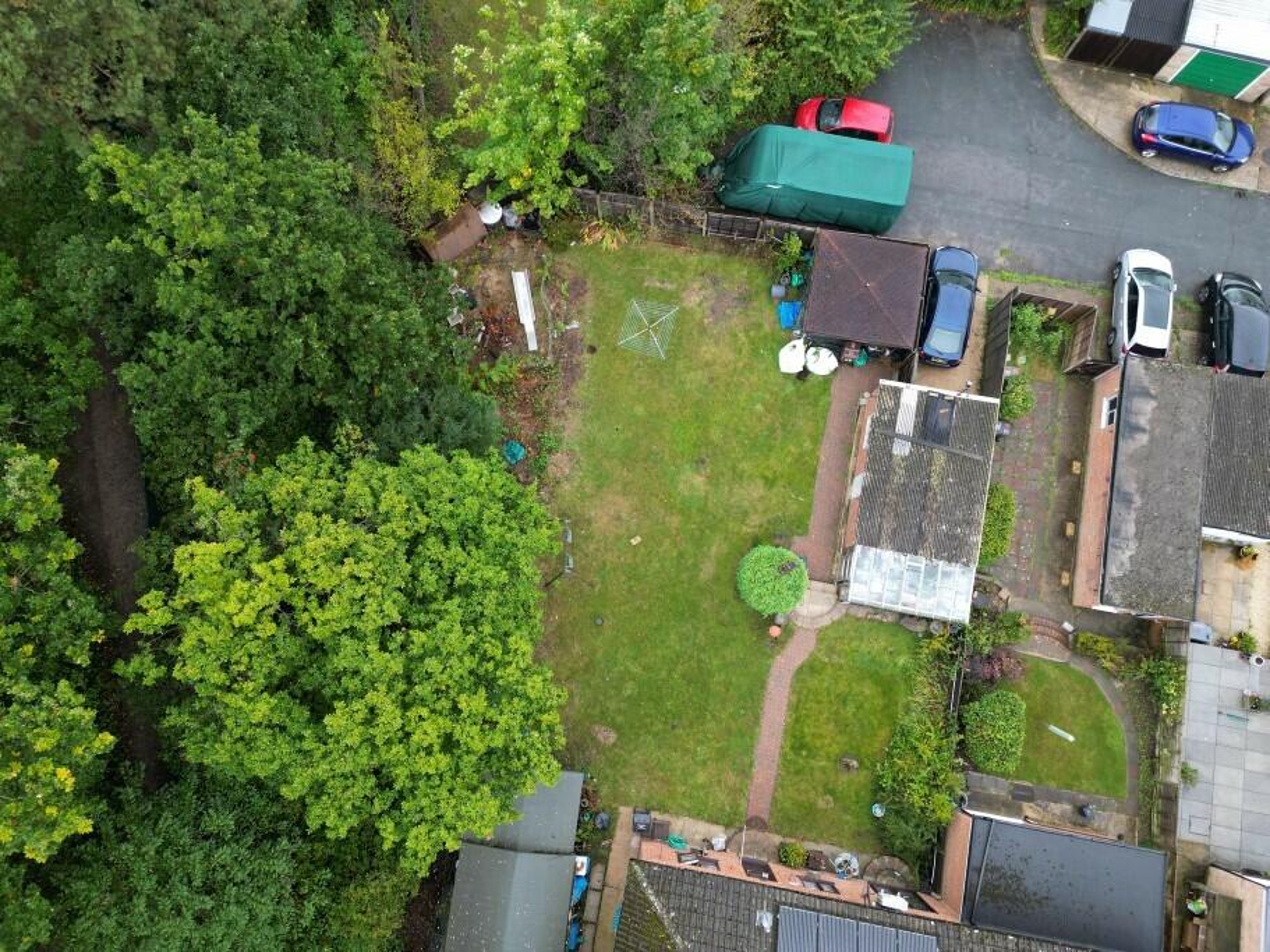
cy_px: 476
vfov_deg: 56.8
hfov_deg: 71.6
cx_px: 635
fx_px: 880
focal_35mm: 24
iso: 100
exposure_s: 1/200
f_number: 1.7
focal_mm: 6.72
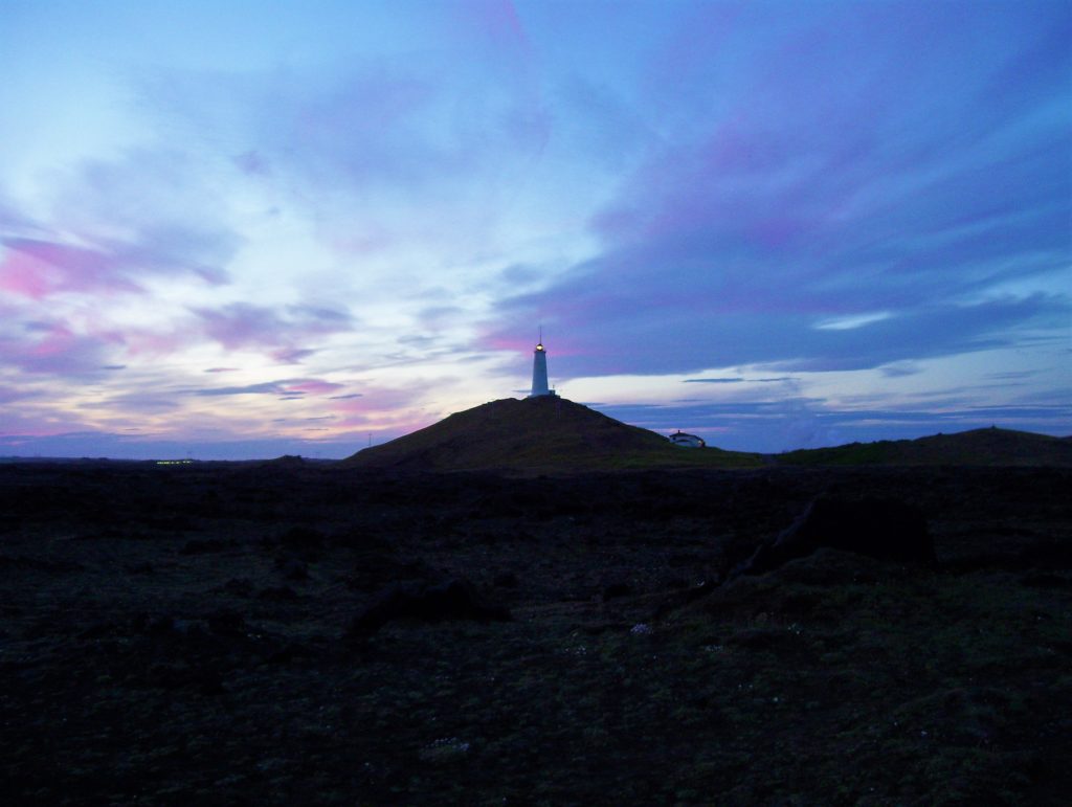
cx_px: 536
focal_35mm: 36
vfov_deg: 39.7
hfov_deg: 51.3
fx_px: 1116
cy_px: 404
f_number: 2.7
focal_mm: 6
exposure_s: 1/10
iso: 160
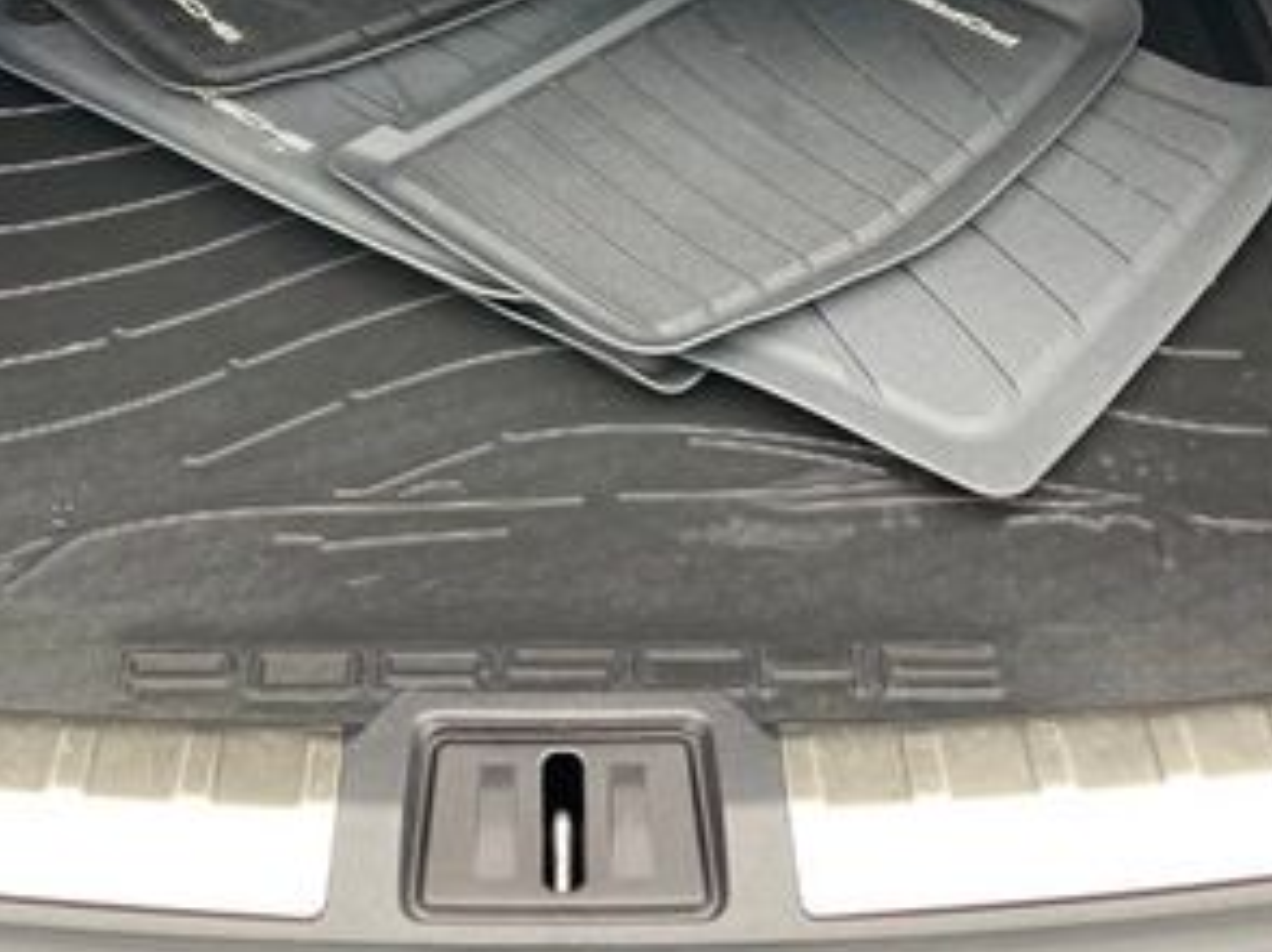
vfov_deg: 23.6
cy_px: 164
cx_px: 536
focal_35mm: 61
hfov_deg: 31.7
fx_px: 2240
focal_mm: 3.99
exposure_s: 1/92
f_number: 1.8
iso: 80
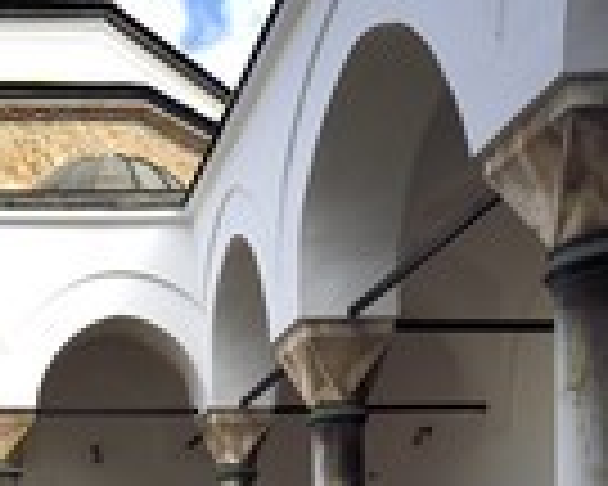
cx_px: -176
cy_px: 446
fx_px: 738
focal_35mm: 41
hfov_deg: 33.3
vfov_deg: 34.3
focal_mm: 14
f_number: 10
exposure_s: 1/160
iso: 200
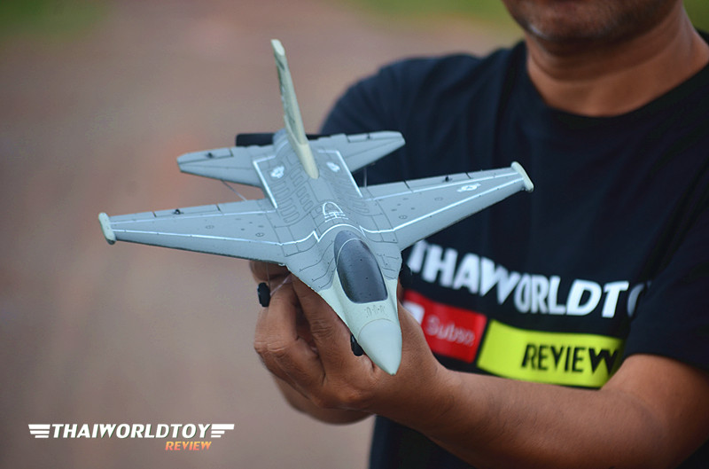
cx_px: 354
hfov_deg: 10.2
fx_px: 3978
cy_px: 234
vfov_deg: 6.7
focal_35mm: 202
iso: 200
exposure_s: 1/400
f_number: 5.6
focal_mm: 135
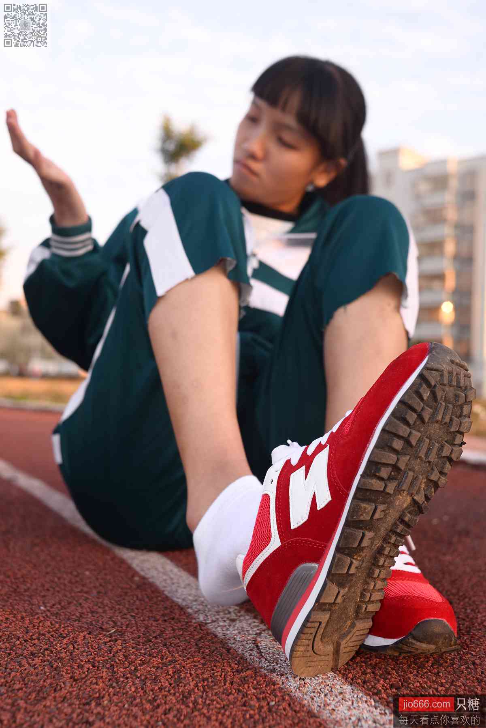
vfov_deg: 54.4
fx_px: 708
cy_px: 364
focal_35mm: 35
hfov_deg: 37.9
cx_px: 243
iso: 100
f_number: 5.6
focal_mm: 35
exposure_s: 1/100
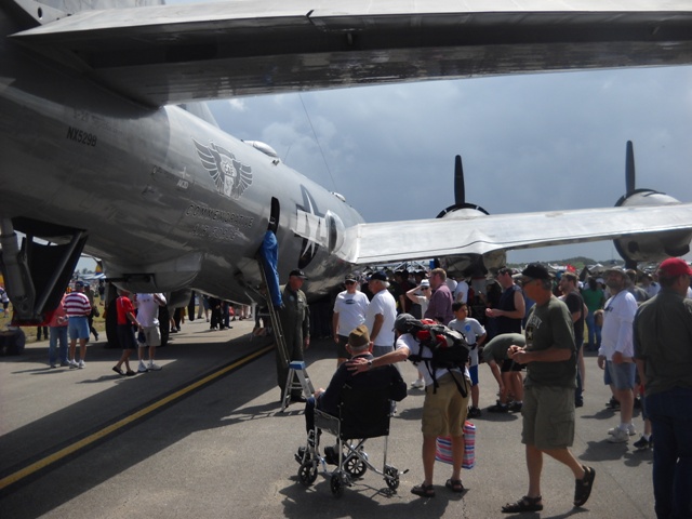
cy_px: 260
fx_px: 820
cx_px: 346
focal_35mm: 41
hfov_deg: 45.8
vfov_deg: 35.1
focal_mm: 6.72
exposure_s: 1/402
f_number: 5.5
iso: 64
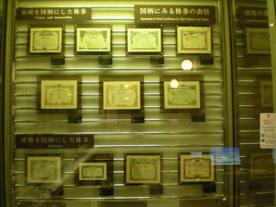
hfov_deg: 49.0
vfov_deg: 37.7
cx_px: 138
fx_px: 303
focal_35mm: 38
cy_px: 104
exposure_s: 1/11.7
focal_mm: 6.3
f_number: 3.1
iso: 200
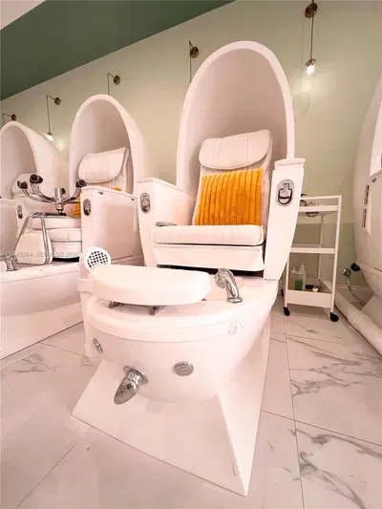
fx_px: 191
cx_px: 191
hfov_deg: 89.9
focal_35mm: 13
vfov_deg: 106.2
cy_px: 254
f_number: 1.8
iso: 160
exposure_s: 1/60
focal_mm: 1.57
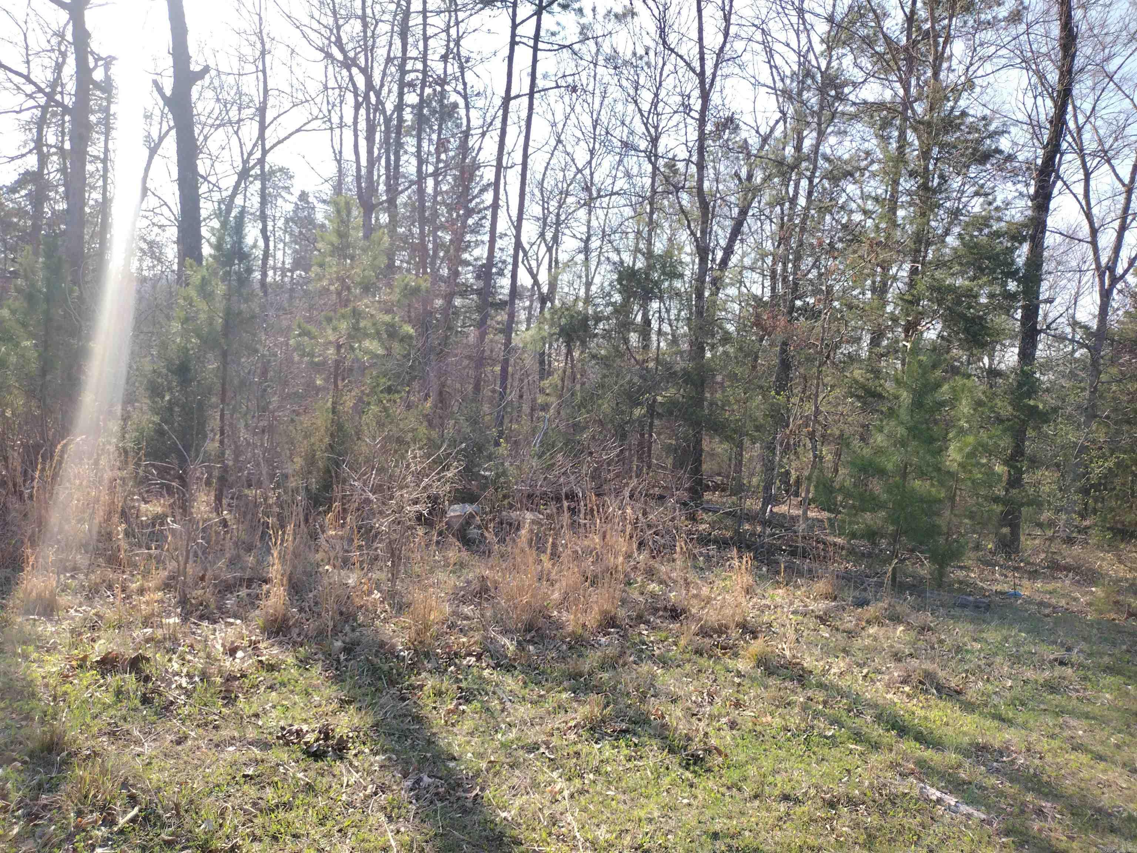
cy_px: 426
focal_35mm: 27
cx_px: 568
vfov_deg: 51.4
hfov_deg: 65.3
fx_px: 887
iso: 100
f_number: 1.7
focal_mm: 4.71
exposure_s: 1/899
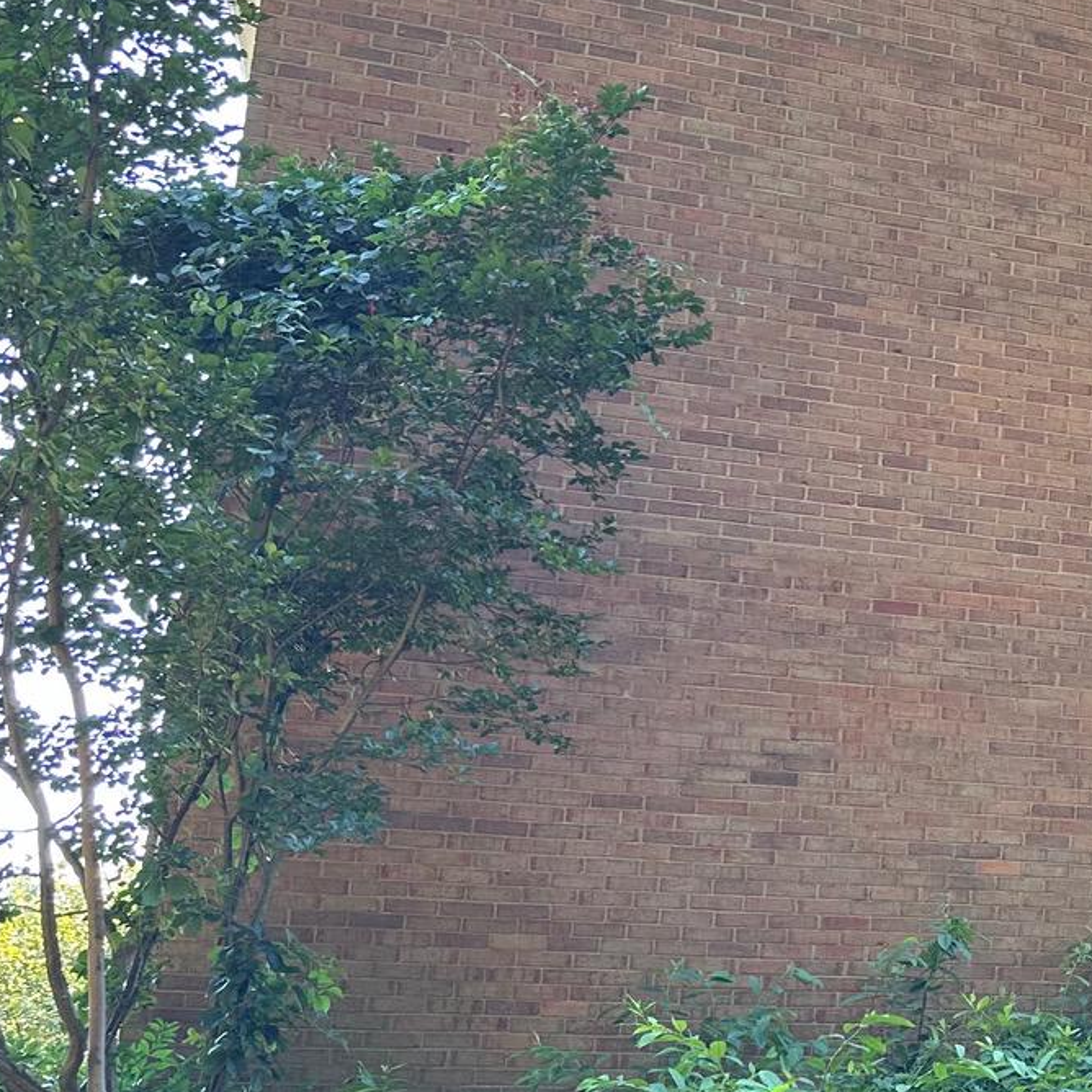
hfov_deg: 22.7
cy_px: 602
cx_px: 1532
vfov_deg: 26.5
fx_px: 2320
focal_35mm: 65
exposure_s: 1/180
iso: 80
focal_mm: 6.86
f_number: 1.78
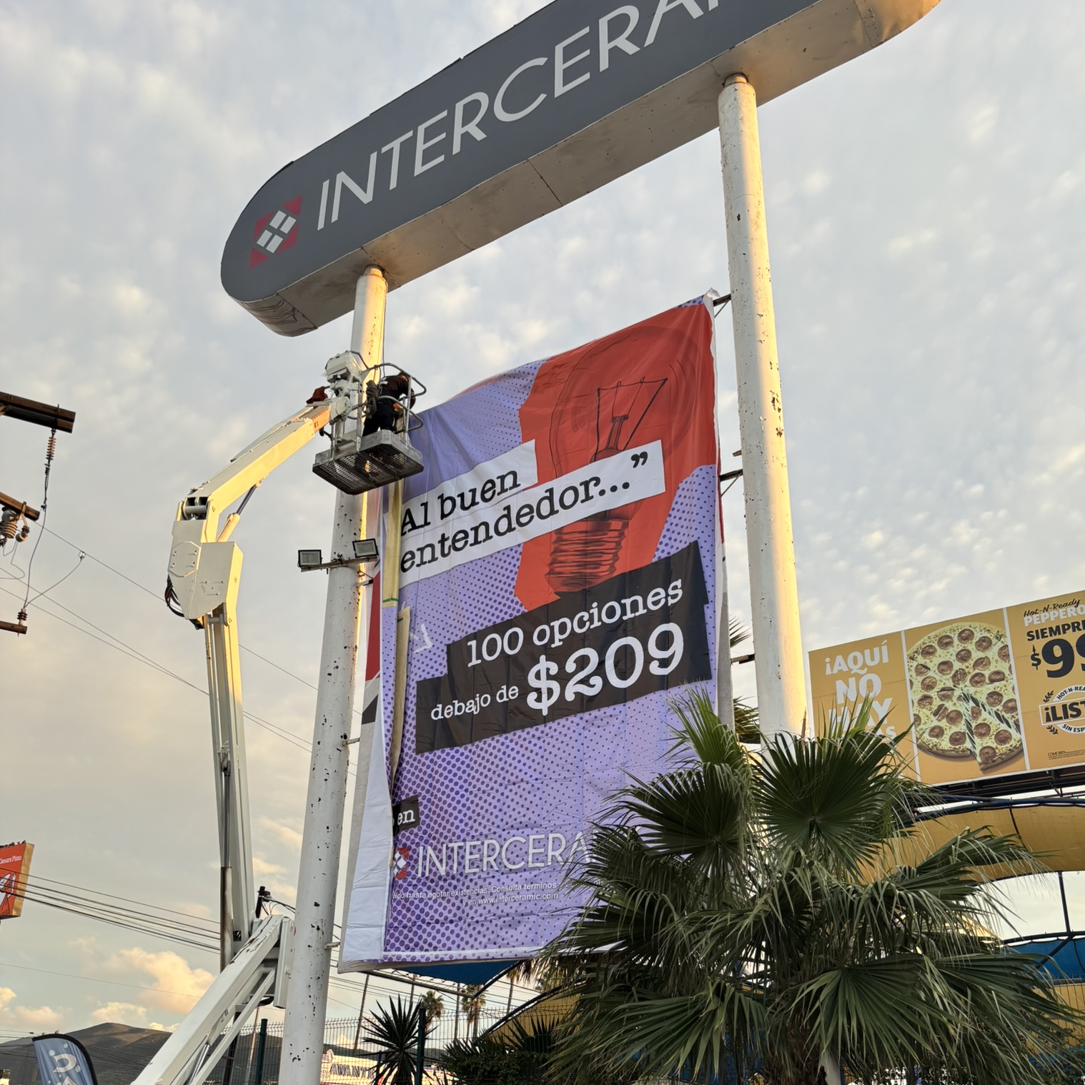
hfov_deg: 52.5
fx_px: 1099
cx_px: 544
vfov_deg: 51.8
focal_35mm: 31
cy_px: 695
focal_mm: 5.96
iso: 50
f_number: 1.6
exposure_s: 1/373
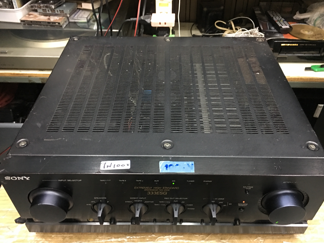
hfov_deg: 58.3
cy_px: 127
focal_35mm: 31
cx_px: 168
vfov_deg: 45.4
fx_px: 290
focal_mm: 4.15
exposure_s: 1/8
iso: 125
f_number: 2.2
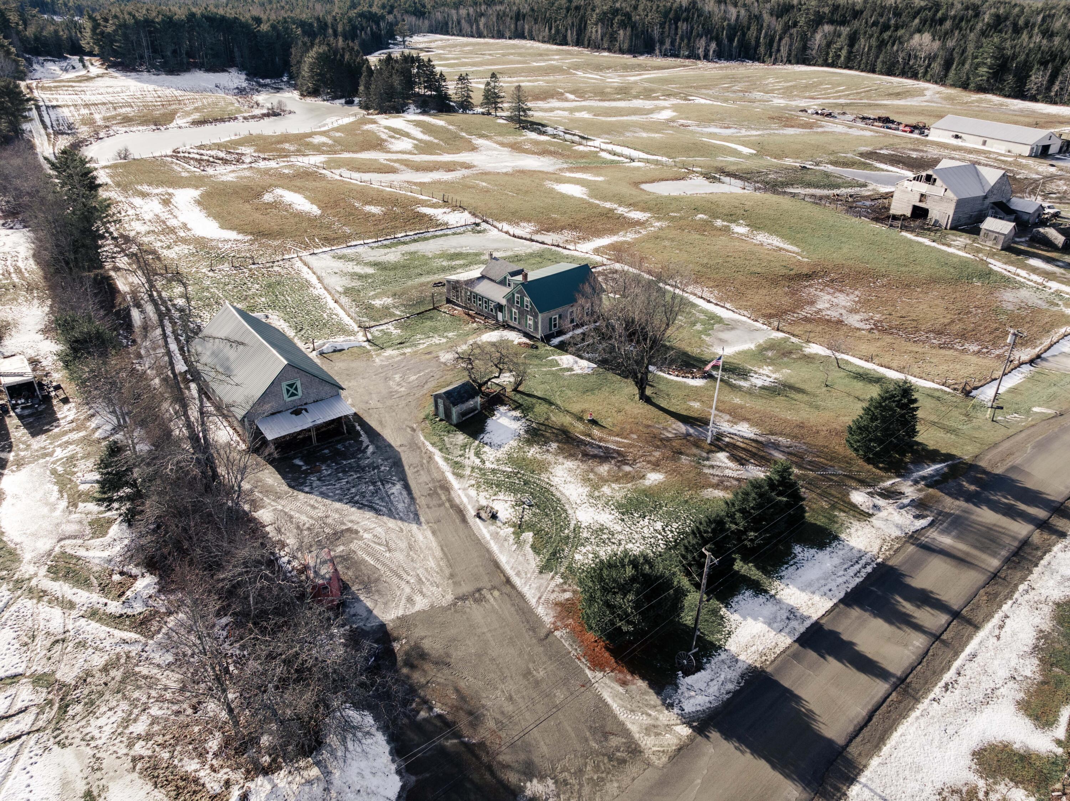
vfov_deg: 56.8
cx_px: 535
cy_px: 400
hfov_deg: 71.6
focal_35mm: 24
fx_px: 741
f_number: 2.8
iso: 100
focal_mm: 12.29
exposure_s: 1/2000
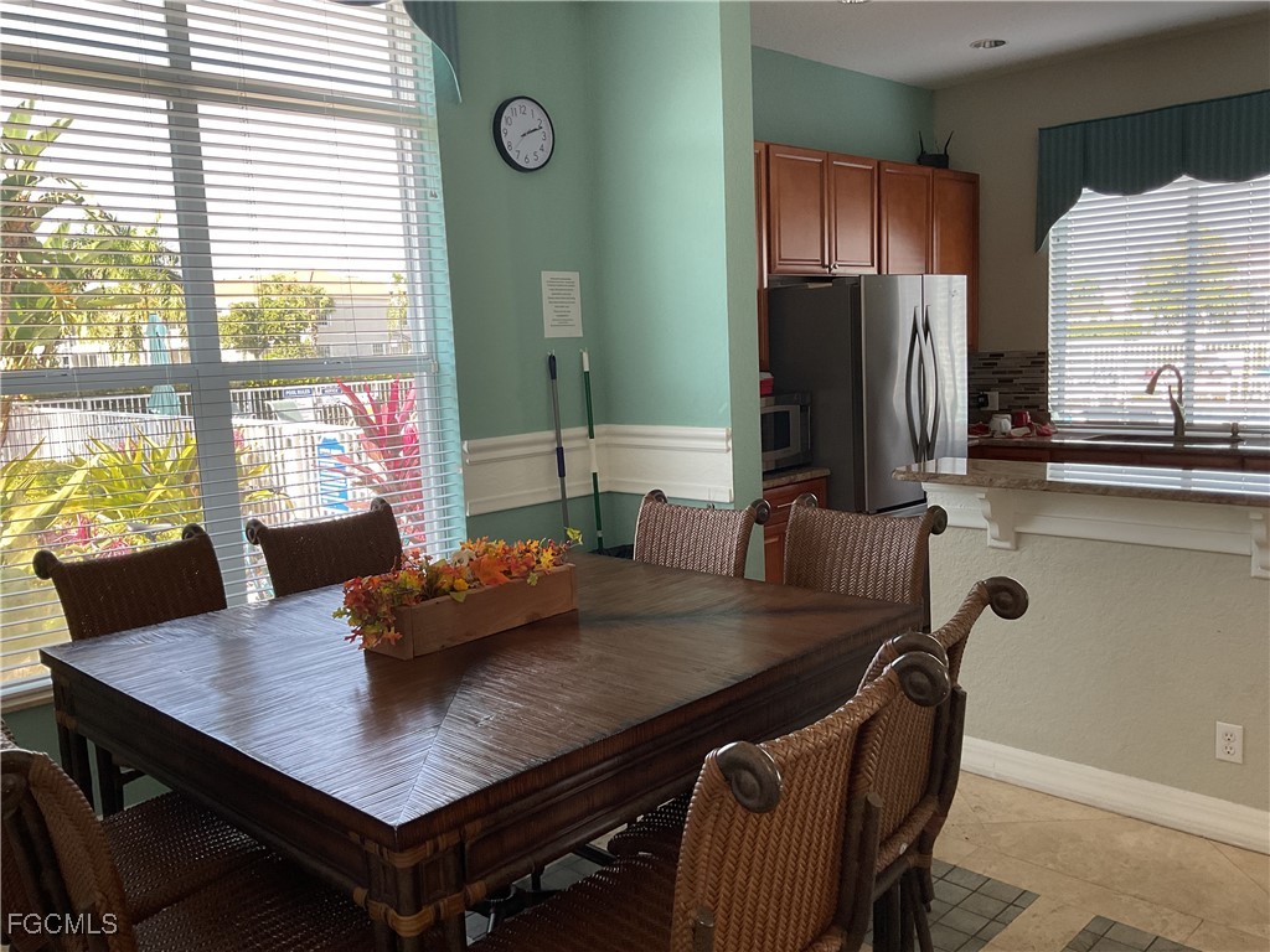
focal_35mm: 29
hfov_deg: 61.7
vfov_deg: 48.2
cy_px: 476
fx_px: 1064
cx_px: 635
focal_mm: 3
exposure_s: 1/120
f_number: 1.8
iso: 64
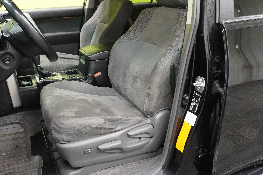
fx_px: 234
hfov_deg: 58.7
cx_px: 122
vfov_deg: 40.8
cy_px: 63
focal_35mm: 32
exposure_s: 1/30
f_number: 3.5
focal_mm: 16
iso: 1250
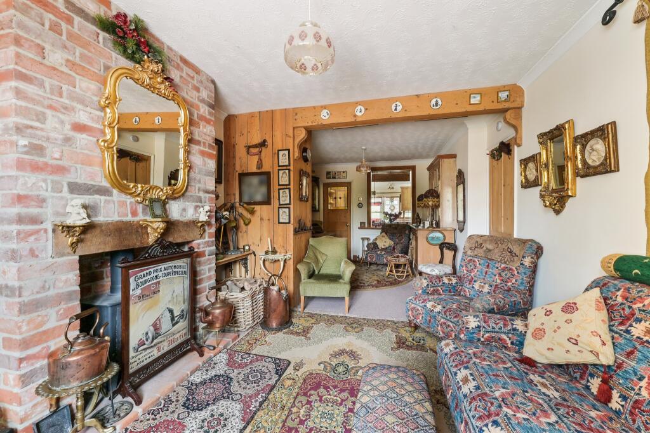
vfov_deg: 81.2
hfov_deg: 104.3
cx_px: 325
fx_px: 253
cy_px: 216
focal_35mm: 14
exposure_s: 1
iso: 400
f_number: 16
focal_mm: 14
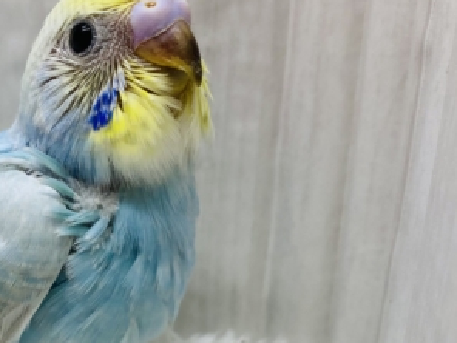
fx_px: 713
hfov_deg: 33.2
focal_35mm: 54
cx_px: 23
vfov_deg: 27.0
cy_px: 212
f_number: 1.8
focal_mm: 4.25
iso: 64
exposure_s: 1/100
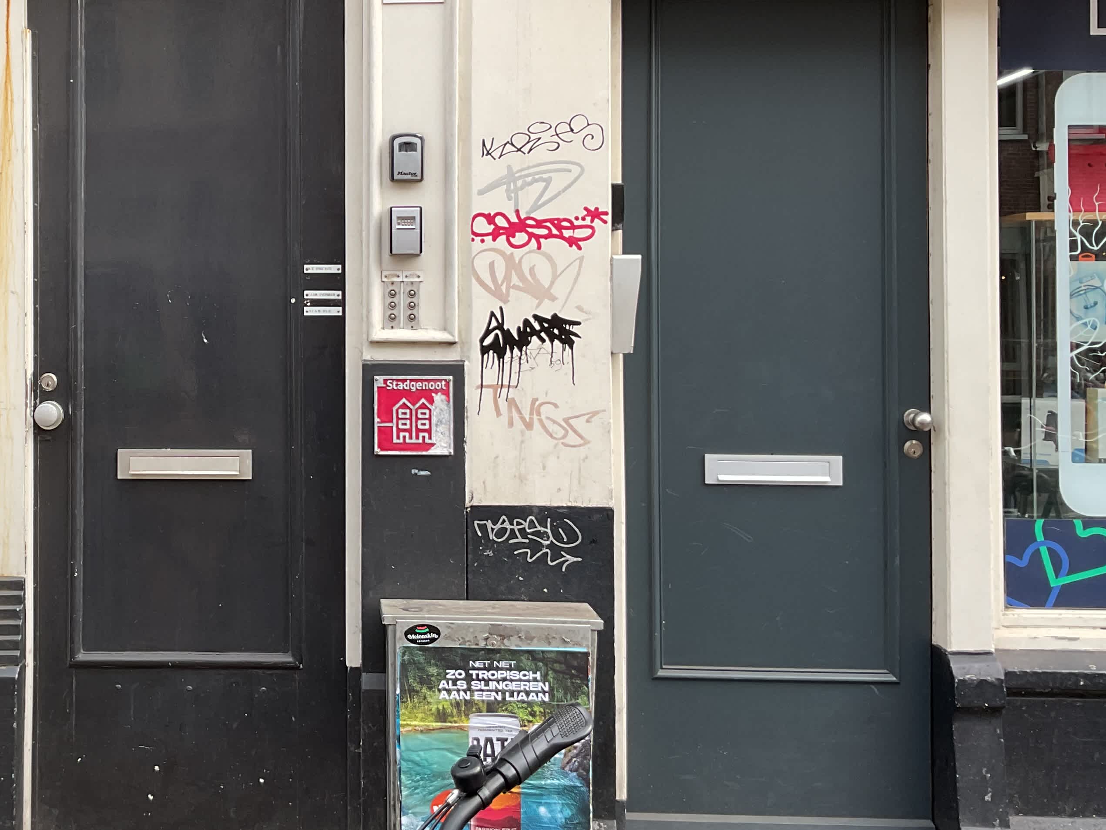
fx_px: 1470
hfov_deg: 39.9
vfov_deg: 31.3
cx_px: 251
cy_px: 282
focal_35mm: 46
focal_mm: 3
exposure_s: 1/342
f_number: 1.8
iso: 16
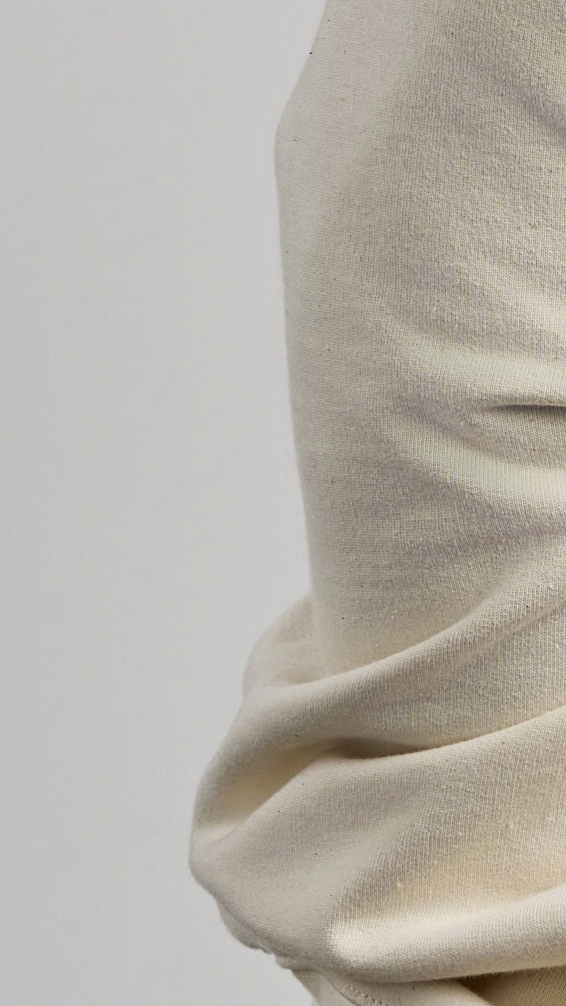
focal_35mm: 287
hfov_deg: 4.2
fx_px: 7660
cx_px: 1087
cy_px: -233
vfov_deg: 7.5
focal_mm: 50
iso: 320
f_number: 9
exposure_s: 1/160
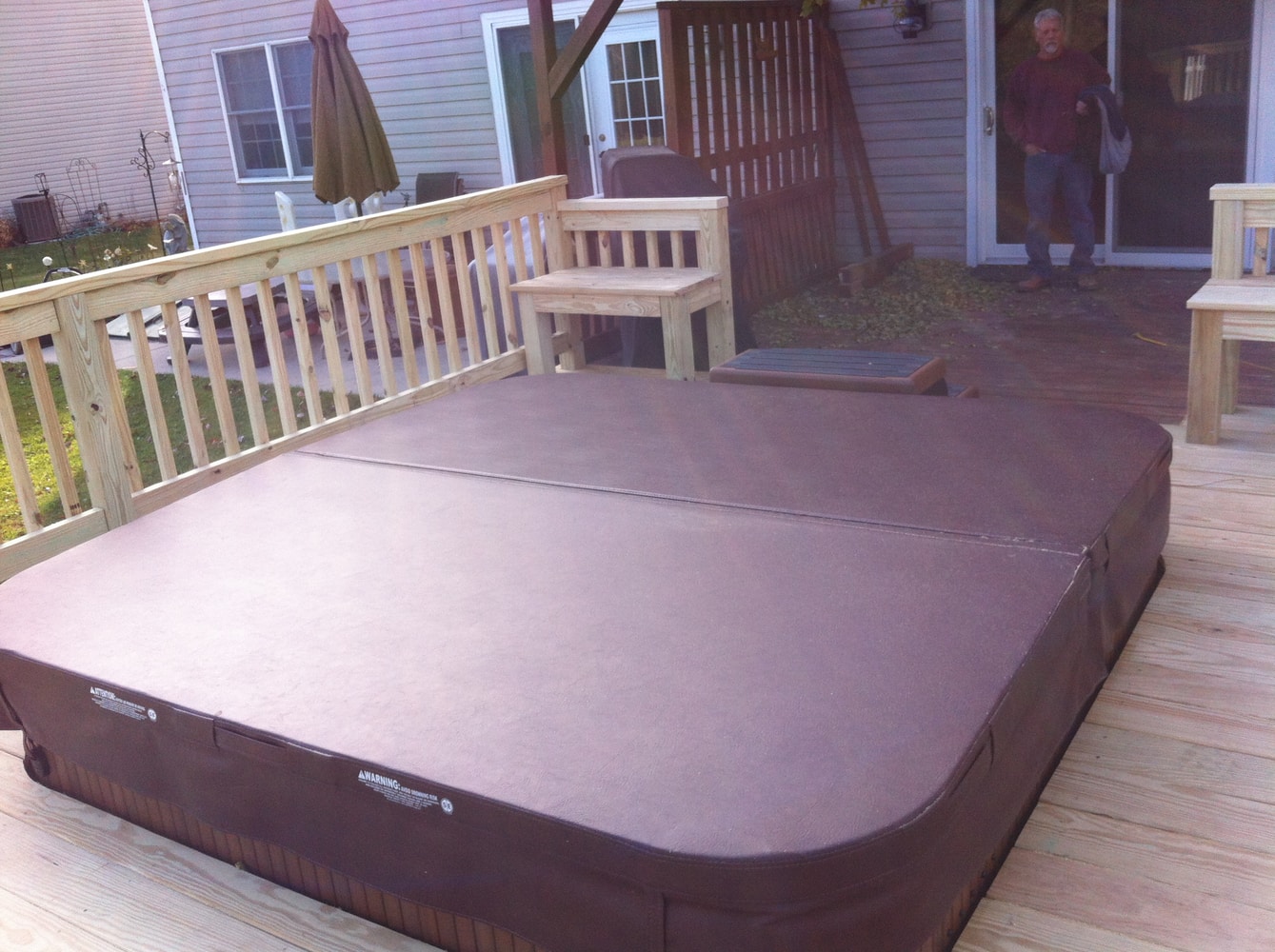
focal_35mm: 35
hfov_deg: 52.7
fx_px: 1287
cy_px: 476
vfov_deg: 40.6
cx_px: 638
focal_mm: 3.85
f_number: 2.8
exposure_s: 1/258
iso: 80
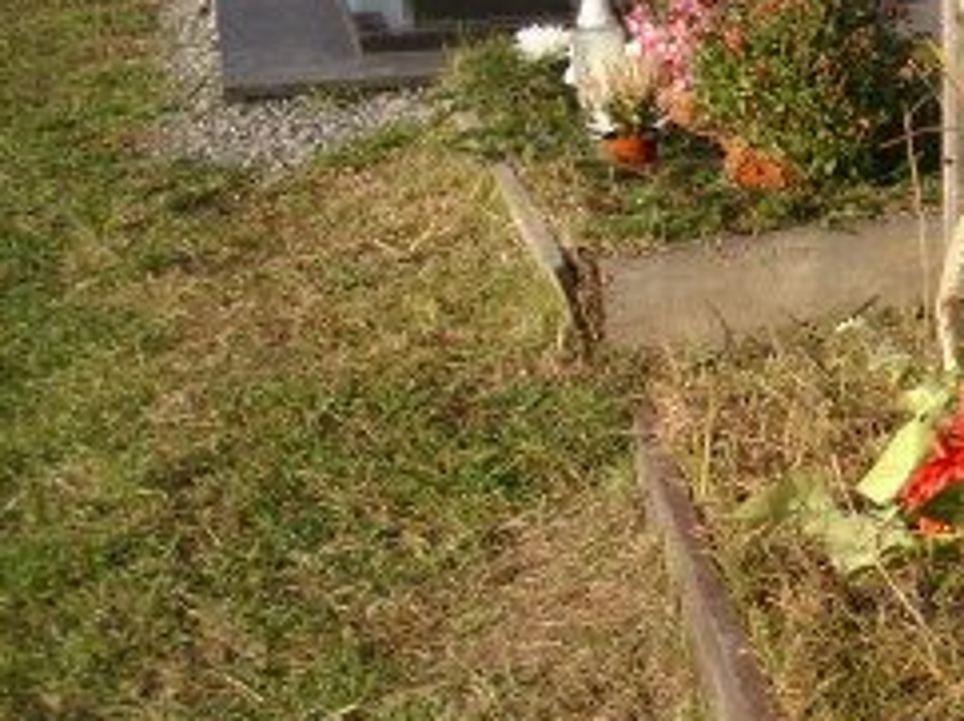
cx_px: 1267
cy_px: 203
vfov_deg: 15.0
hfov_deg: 18.6
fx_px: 2726
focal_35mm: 98
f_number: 2.8
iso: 50
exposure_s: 1/804
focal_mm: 6.2
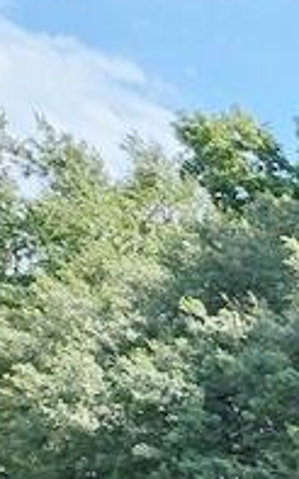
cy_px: 683
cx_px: 892
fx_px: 913
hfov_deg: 11.3
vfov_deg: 24.2
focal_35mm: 70
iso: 50
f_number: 2.2
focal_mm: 2.2
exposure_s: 1/1677
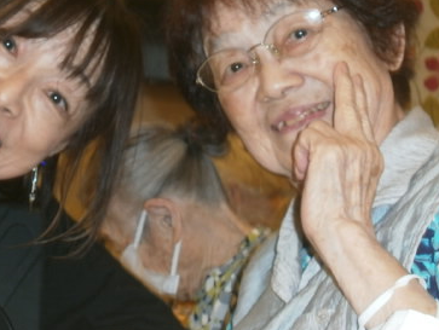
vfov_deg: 18.2
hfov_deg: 23.9
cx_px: 125
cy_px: 121
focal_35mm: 81
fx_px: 1028
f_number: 3.8
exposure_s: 1/40
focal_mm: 8.1
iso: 100
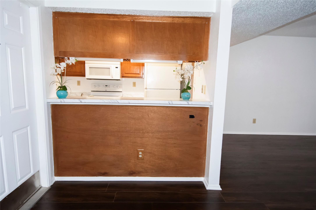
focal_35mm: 21
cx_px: 158
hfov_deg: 81.2
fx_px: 184
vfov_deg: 59.5
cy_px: 105
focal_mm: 14
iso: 3200
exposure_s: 1/160
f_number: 5.6
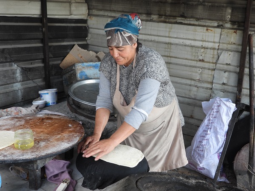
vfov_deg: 37.7
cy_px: 96
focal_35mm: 38
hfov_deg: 49.0
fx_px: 280
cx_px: 128
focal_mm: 6.8
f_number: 3.2
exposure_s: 1/125
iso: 100
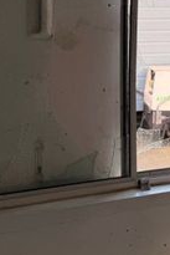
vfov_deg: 26.7
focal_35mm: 73
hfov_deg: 18.6
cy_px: 25
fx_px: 516
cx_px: 132
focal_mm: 6.76
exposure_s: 1/654
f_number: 1.78
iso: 80
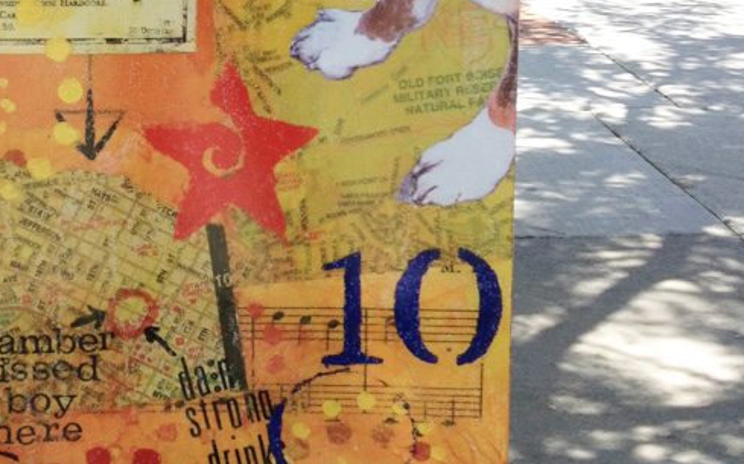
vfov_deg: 15.7
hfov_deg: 25.3
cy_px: -27
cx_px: 202
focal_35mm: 81
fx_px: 1641
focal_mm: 4.28
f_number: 2.4
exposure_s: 1/587
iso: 50
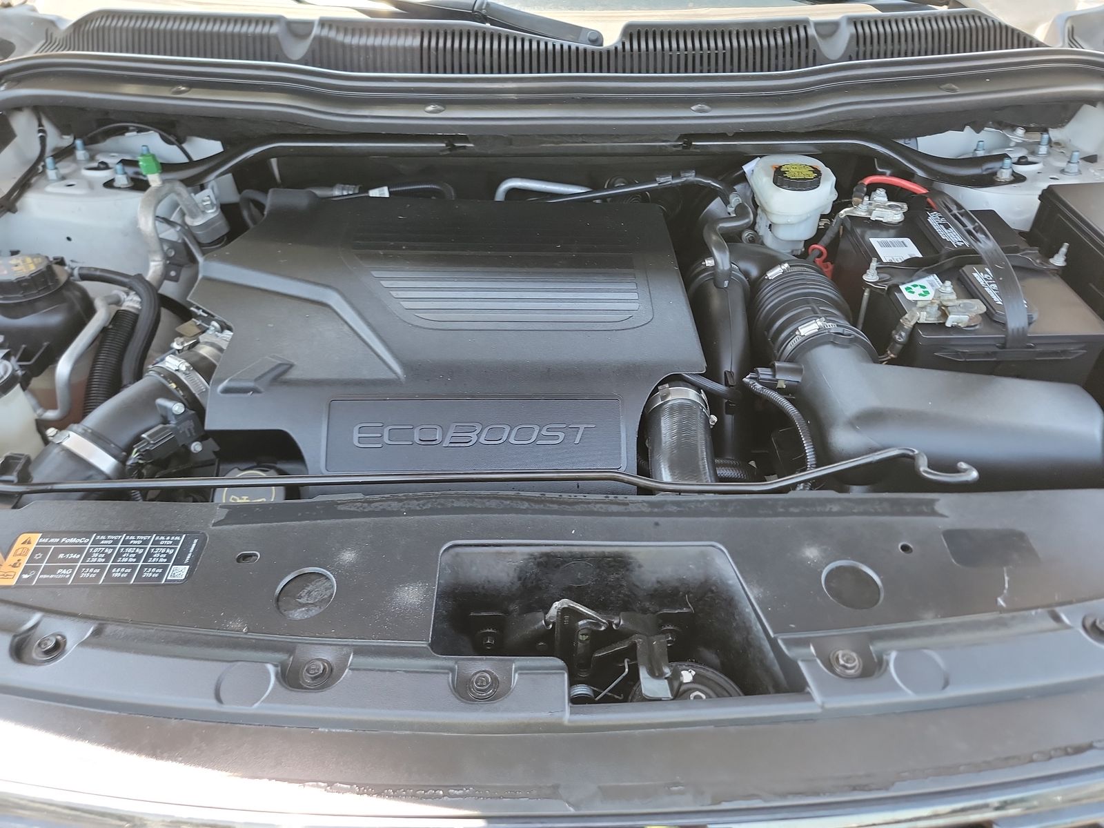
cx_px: 552
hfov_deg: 71.6
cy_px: 414
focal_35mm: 24
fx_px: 765
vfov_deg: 56.8
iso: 112
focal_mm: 6.7
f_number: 1.8
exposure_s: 1/50
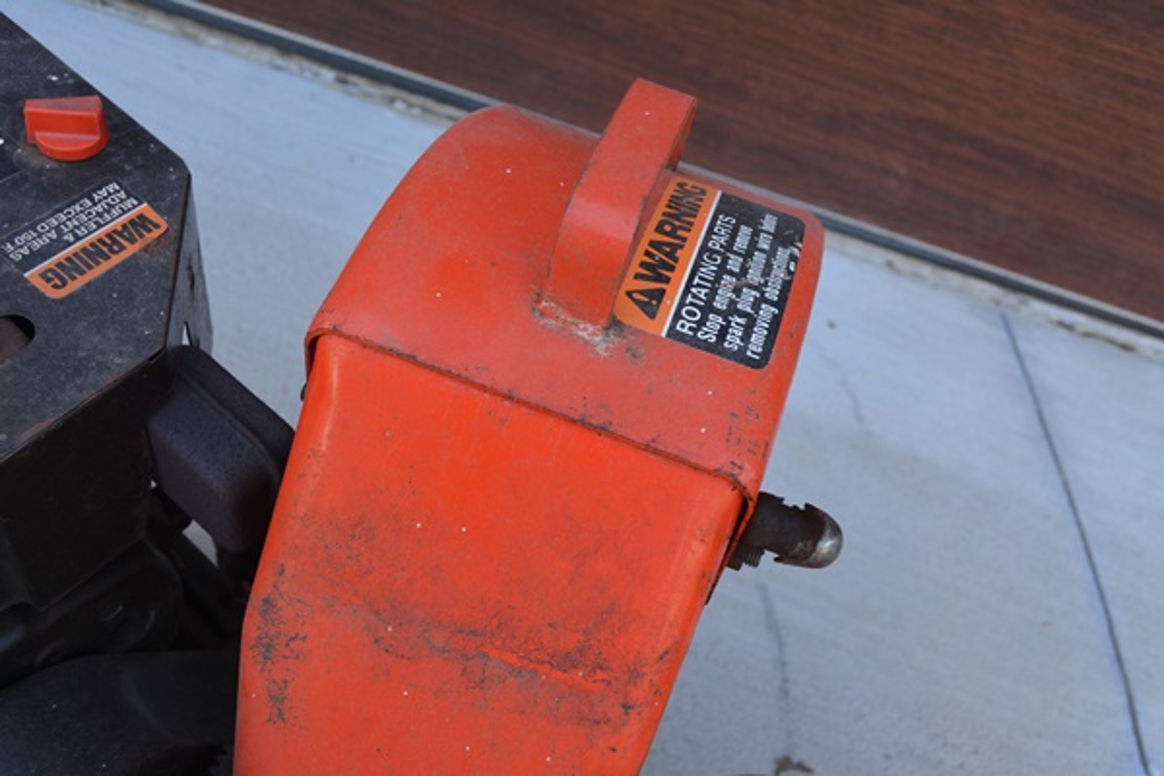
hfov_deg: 49.6
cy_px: 388
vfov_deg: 34.2
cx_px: 582
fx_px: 1261
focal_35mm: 39
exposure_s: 1/125
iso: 400
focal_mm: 26
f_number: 5.6
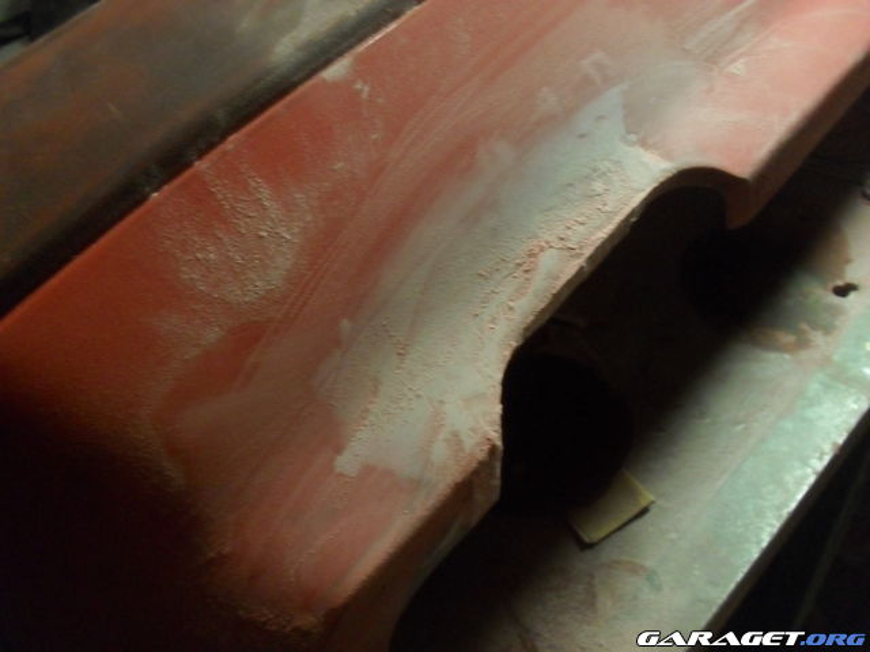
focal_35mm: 35
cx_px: 435
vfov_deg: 40.7
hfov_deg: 52.6
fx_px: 880
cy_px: 326
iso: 400
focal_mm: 6.3
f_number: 3.2
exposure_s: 1/10
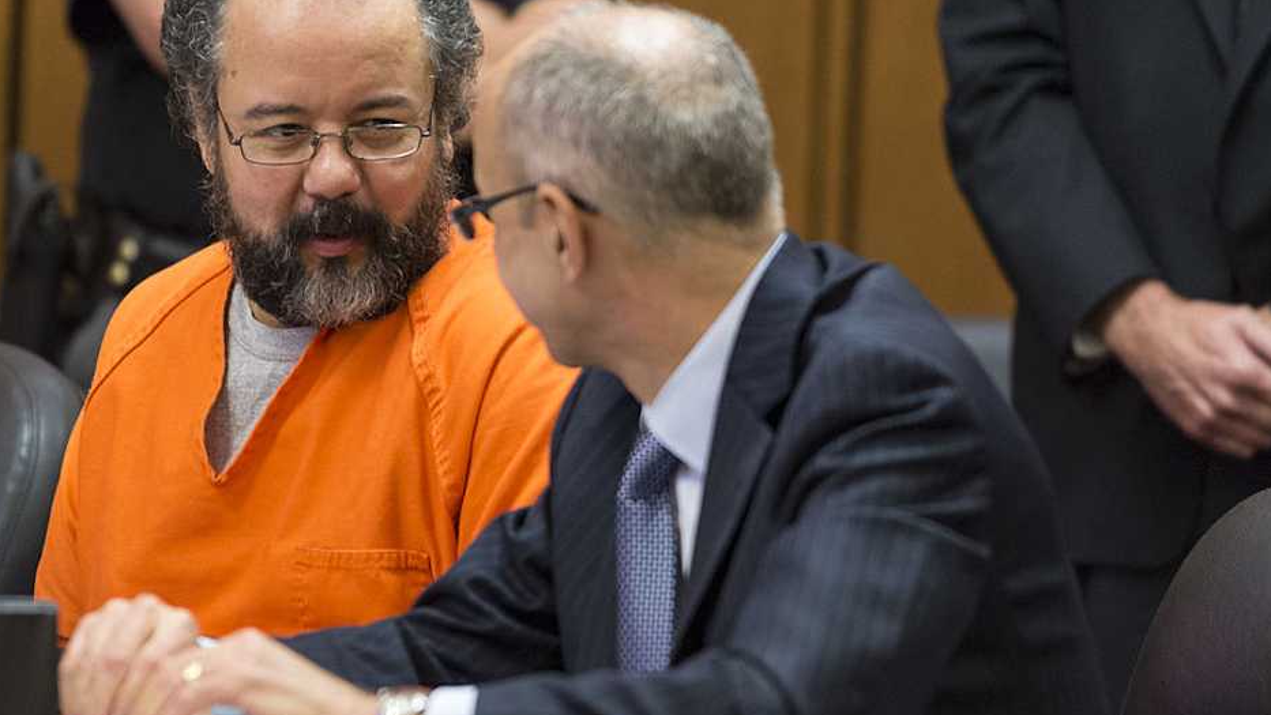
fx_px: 8055
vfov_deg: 5.1
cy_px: 307
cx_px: 582
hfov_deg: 9.0
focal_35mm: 239
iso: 3200
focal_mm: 190
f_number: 2.8
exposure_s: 1/100
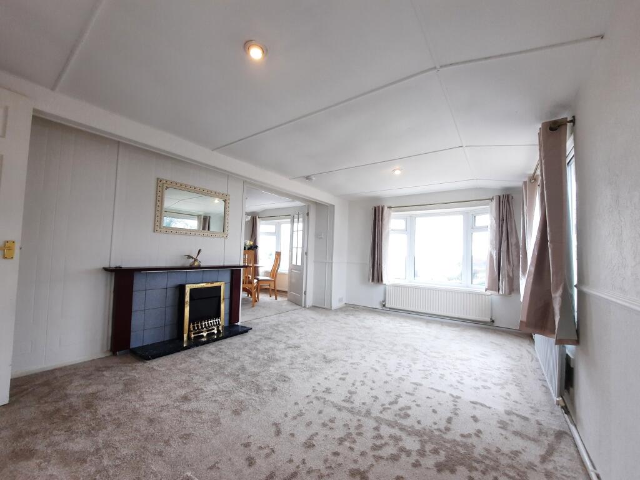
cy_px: 240
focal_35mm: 13
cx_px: 320
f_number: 2.2
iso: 64
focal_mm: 1.74
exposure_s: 1/50
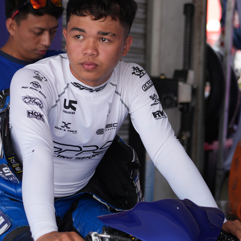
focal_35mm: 144
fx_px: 1131
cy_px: 130
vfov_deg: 12.2
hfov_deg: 12.2
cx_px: 121
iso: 125
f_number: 4
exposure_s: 1/160
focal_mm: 75
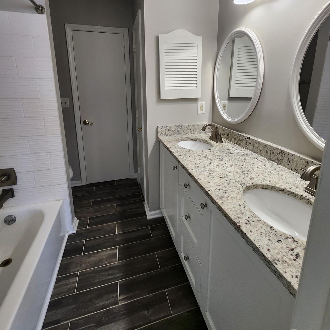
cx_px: 164
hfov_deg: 87.4
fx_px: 173
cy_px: 126
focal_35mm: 16
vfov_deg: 85.9
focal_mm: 1.74
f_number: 2.2
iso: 100
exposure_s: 1/60
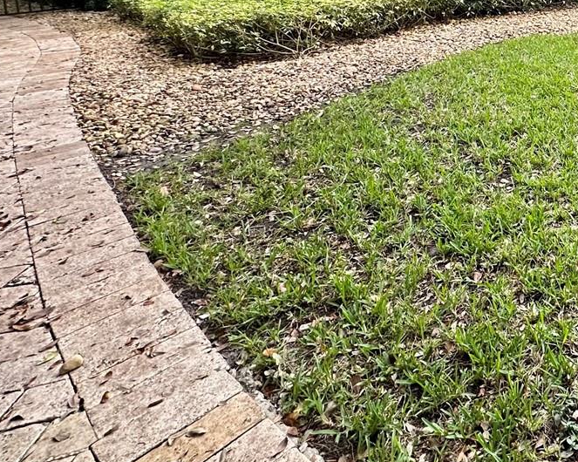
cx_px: 629
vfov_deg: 38.2
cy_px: -26
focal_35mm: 33
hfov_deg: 43.0
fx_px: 564
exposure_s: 1/99
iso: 125
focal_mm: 2.22
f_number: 2.2
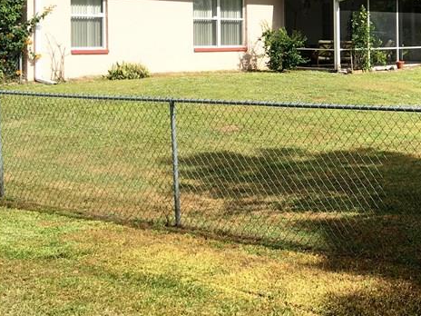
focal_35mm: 64
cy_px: 41
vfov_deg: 22.5
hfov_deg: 27.8
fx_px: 778
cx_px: 456
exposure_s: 1/1789
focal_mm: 4.15
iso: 25
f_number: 2.2
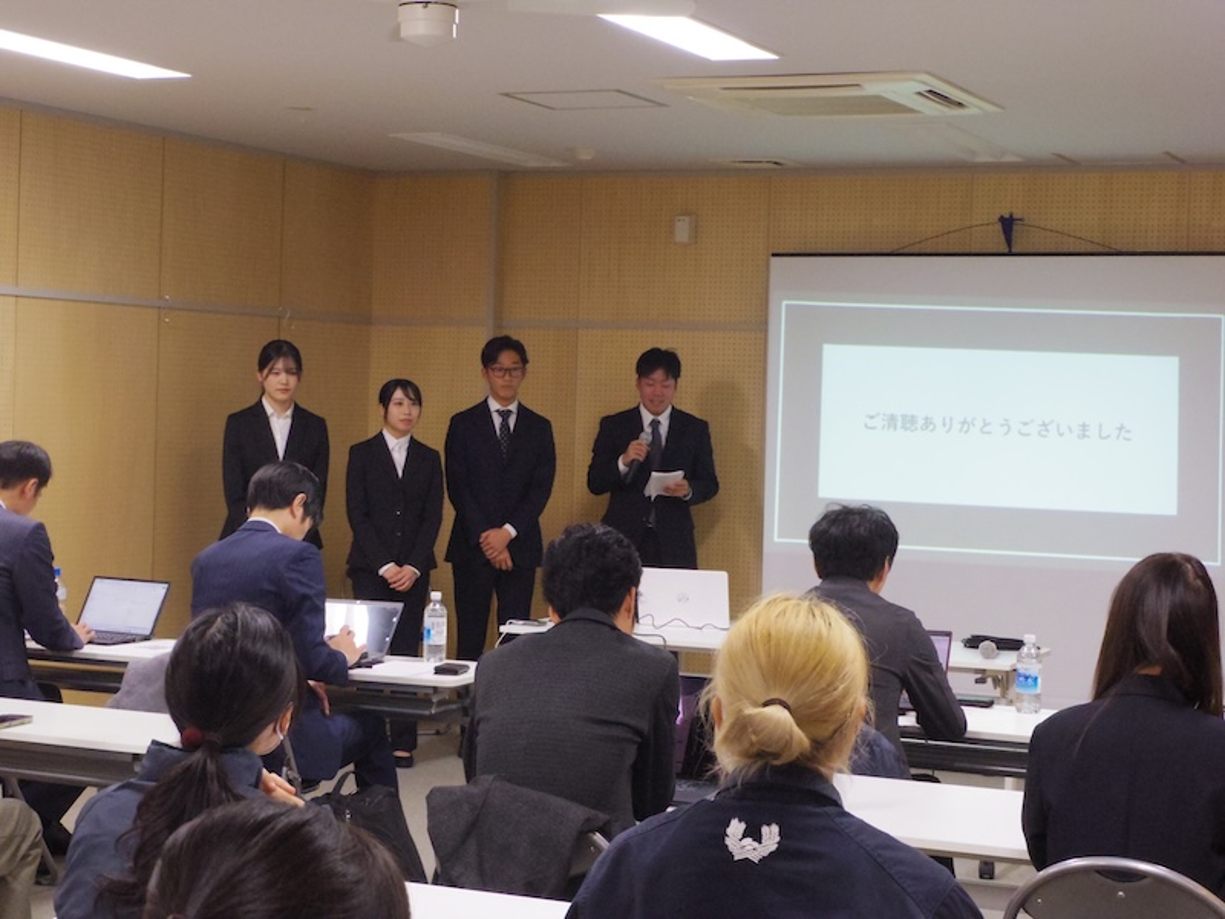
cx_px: 612
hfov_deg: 29.4
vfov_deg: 22.3
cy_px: 460
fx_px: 2336
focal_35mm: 66
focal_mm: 14.4
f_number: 4.5
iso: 1600
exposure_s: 1/80
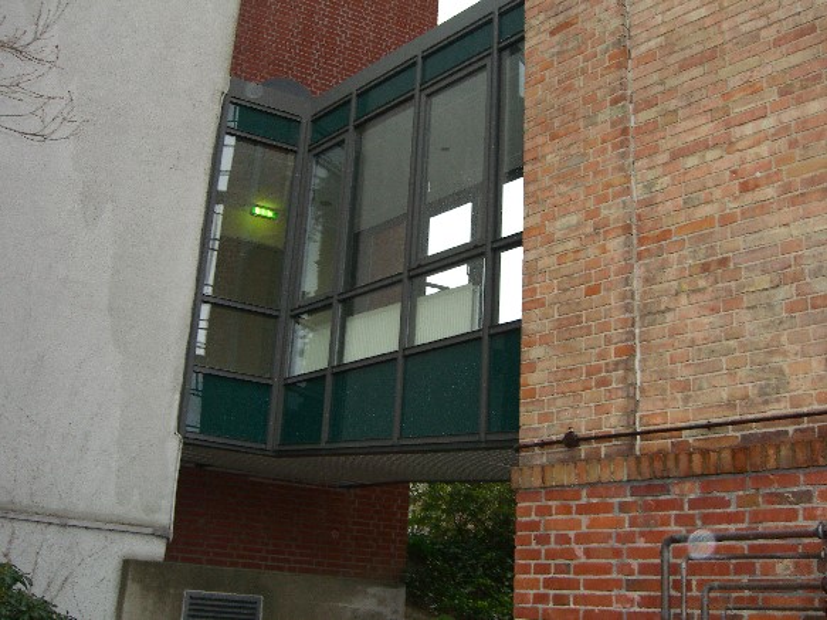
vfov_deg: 37.7
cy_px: 310
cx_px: 414
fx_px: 908
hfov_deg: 49.0
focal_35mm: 38
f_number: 2.8
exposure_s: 1/60
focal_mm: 7.9
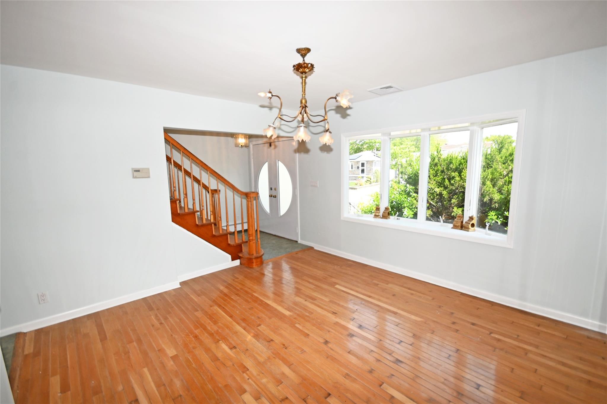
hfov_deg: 100.4
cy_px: 202
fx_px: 253
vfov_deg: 77.3
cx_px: 304
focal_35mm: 15
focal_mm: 10
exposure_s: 1/125
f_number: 5.6
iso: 200
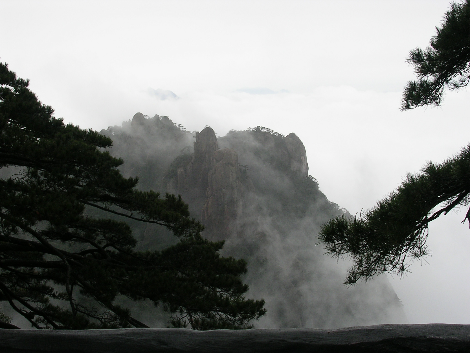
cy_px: 176
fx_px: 760
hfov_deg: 34.3
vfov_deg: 26.1
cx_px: 235
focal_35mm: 56
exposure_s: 1/198
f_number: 6.6
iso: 50
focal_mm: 8.5
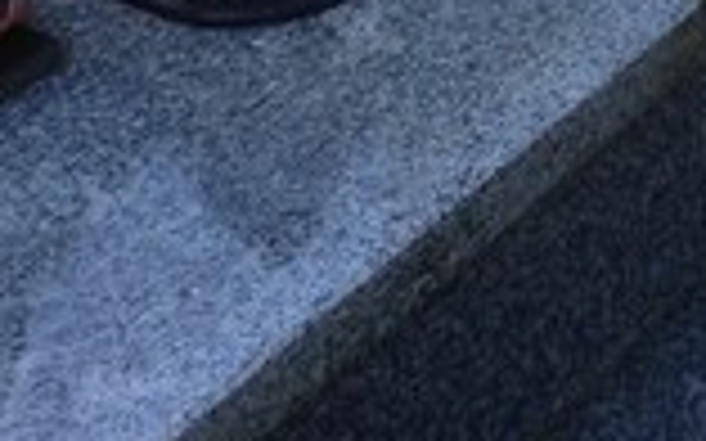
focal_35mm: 143
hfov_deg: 14.5
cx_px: 576
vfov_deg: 8.7
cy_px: -392
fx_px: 2750
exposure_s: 1/369
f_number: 2.4
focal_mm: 4.12
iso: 50
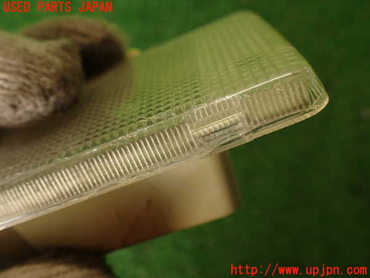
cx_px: 185
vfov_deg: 46.8
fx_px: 321
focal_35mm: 30
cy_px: 139
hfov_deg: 60.0
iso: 125
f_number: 2.3
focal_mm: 5.4
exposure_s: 1/60
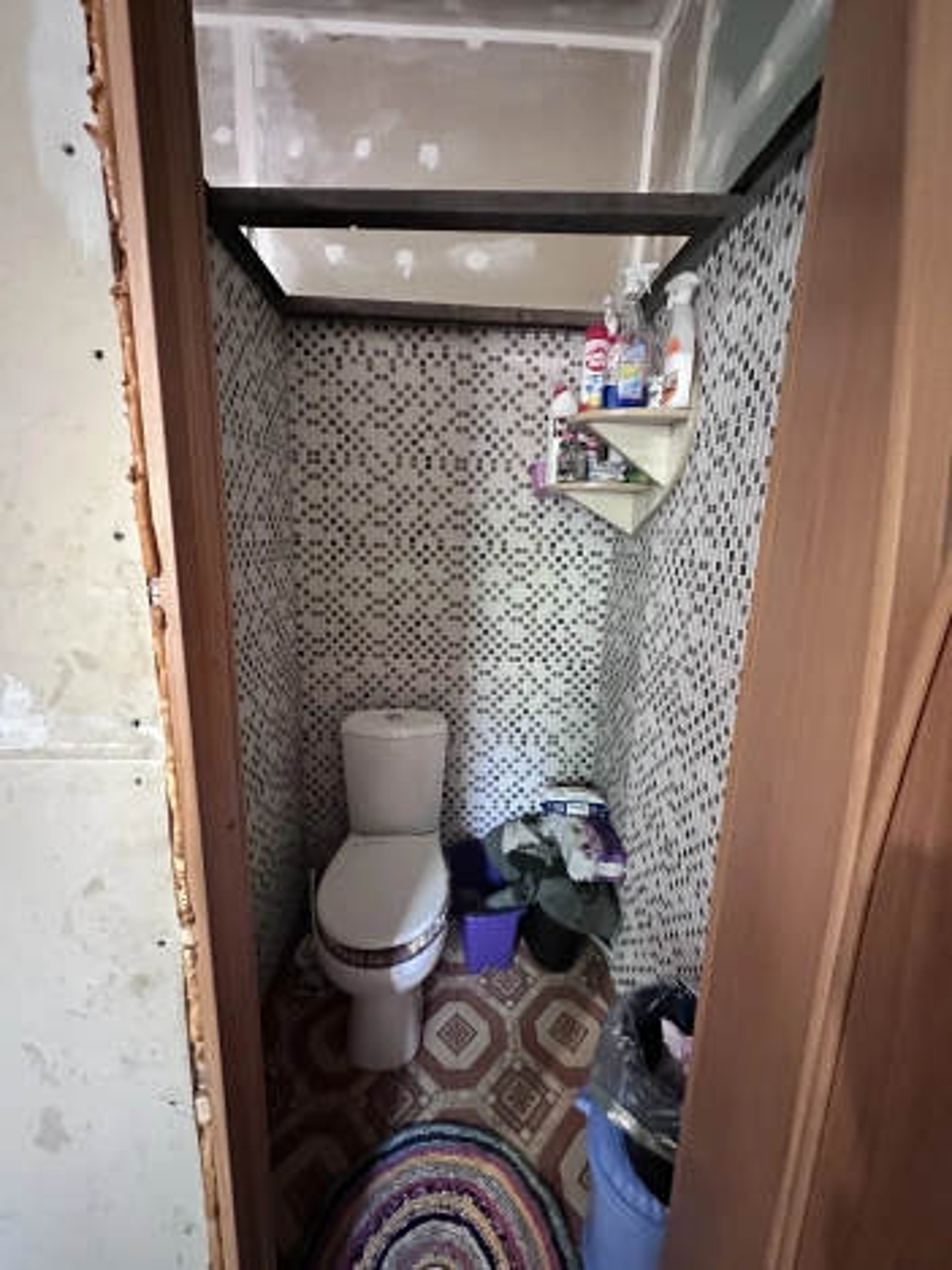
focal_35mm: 14
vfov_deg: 102.1
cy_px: 635
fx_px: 513
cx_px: 476
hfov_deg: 85.7
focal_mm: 2.22
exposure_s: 1/34
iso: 1250
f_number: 2.2
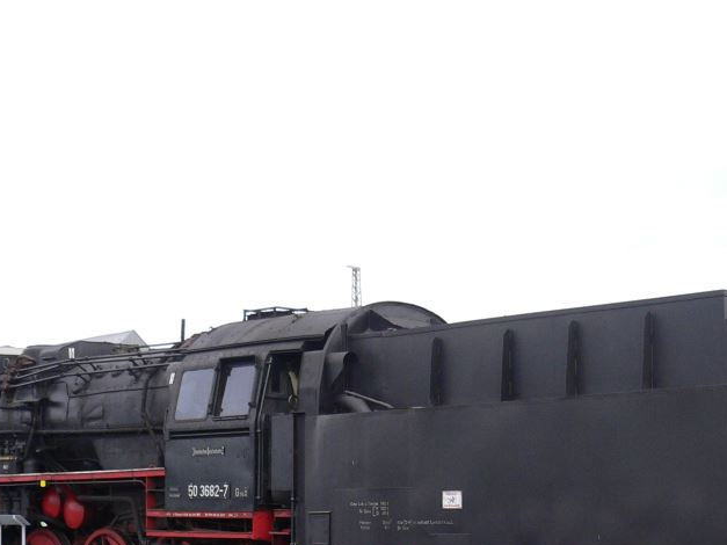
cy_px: 507
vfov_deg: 21.4
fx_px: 1407
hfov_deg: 28.9
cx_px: 407
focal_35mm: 67
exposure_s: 1/400
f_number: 2.8
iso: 100
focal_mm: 5.8
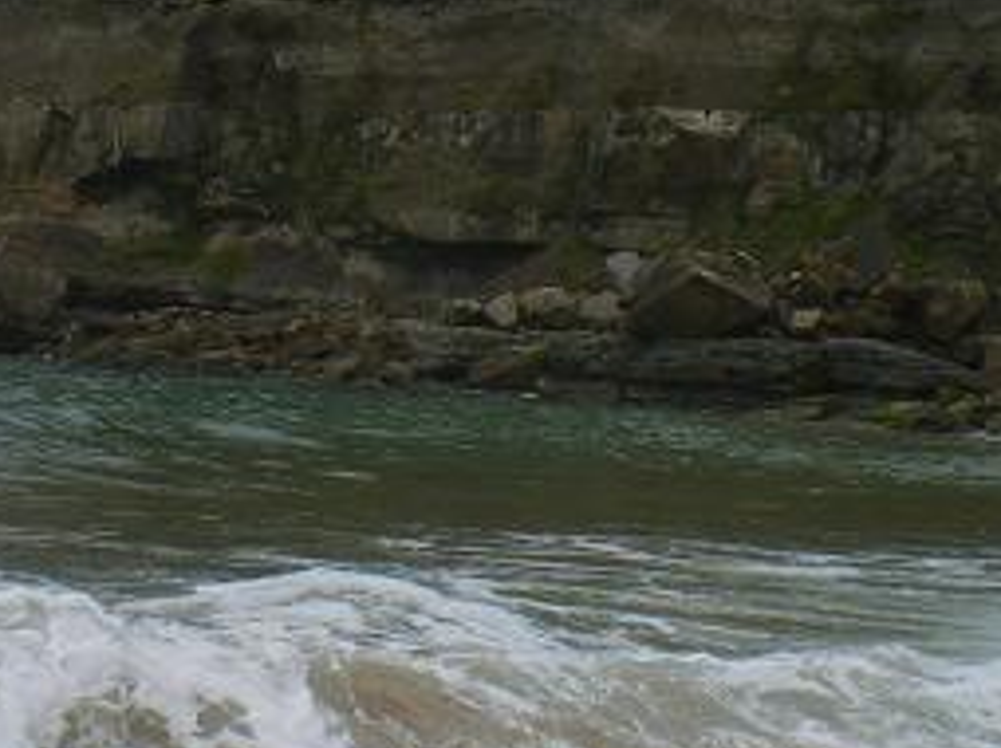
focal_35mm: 79
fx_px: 2282
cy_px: 260
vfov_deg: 18.6
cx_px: 323
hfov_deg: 24.6
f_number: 4.6
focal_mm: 6.3
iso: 64
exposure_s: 1/200
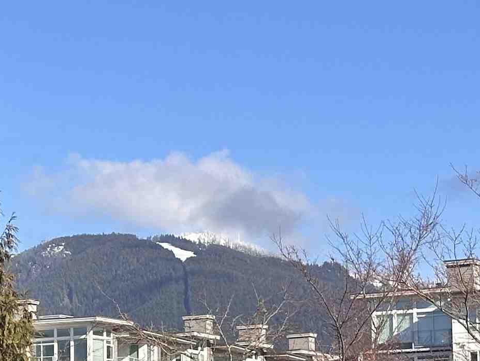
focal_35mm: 159
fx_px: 2206
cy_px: 290
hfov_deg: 12.3
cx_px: 20
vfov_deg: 9.3
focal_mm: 6.86
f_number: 1.78
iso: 64
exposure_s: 1/2890
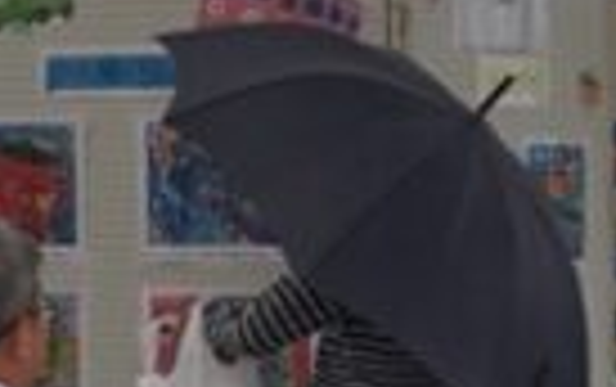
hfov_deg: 10.2
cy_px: 292
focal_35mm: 206
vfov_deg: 6.4
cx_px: 391
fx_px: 3463
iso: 100
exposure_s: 1/125
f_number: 5.6
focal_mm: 18
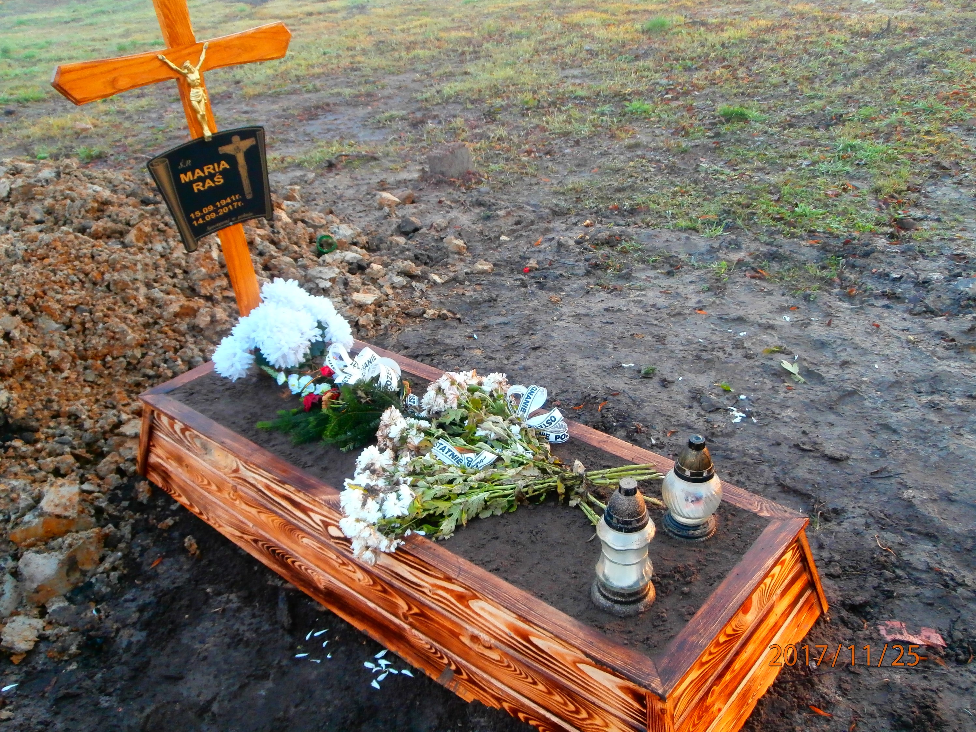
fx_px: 846
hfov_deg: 60.0
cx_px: 488
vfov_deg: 46.8
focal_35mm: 30
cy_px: 366
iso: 200
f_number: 3.5
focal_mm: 5.36
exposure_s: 1/60
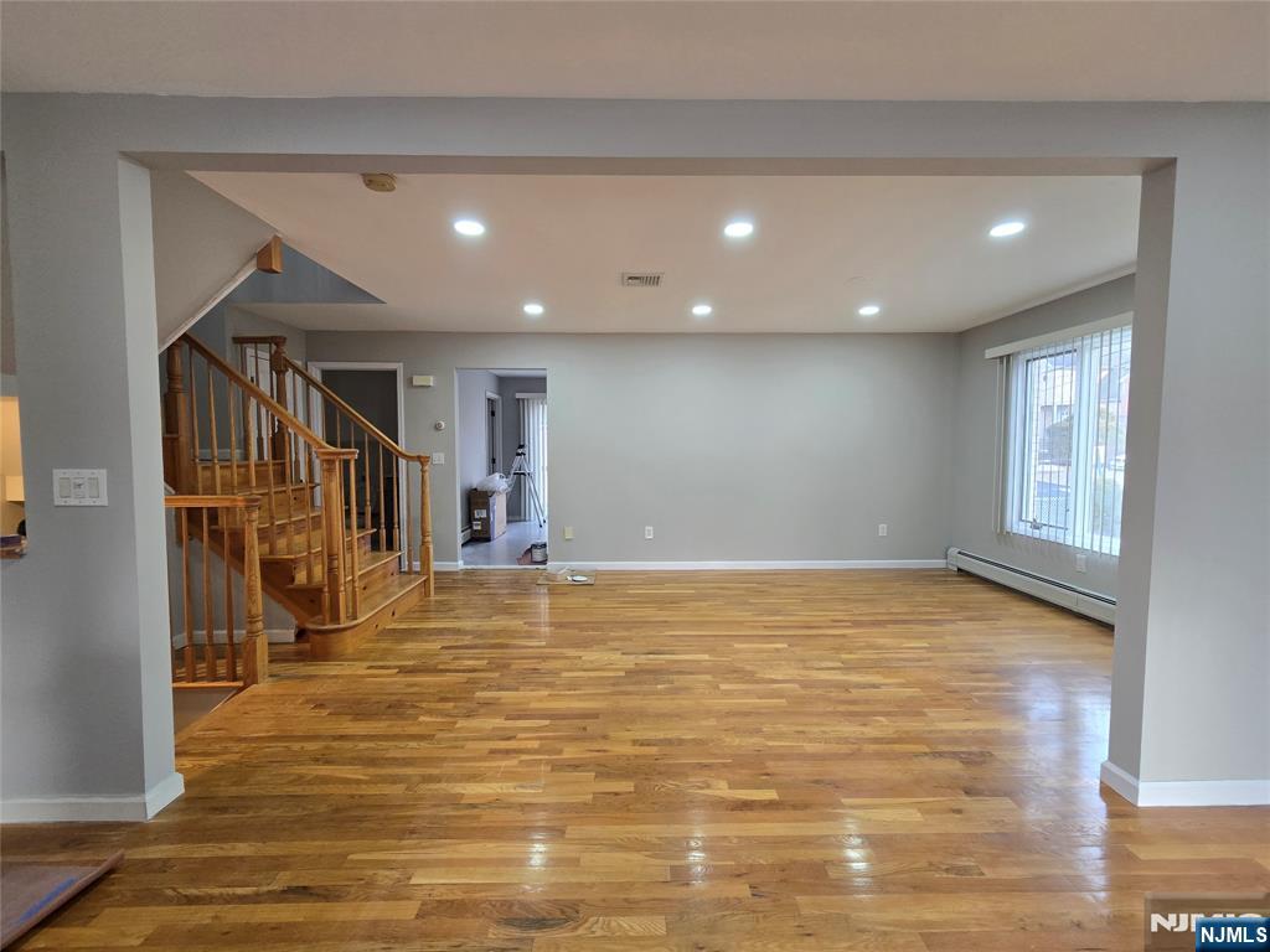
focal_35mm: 13
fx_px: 477
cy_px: 476
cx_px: 635
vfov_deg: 89.9
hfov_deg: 106.2
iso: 160
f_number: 2.2
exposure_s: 1/60
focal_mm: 2.2
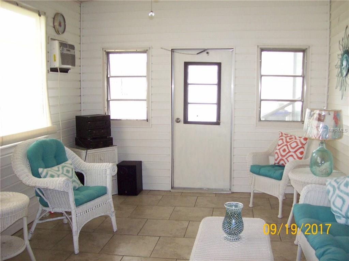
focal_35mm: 36
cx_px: 174
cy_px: 130
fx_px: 363
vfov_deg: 39.6
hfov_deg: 51.4
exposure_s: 1/64
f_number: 2.7
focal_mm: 6
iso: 140
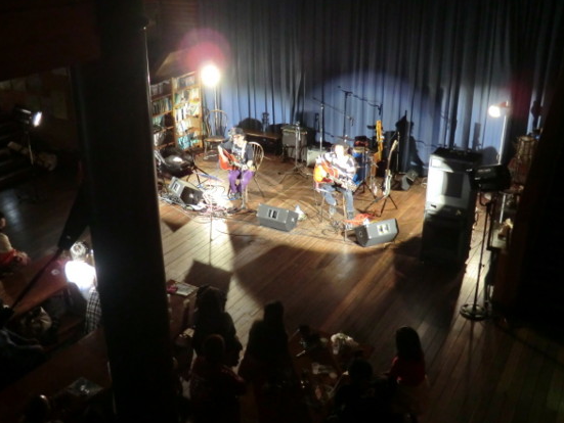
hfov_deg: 50.1
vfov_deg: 38.7
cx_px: 272
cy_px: 201
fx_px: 603
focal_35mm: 37
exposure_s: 1/8
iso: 400
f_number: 3.6
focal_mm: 6.1
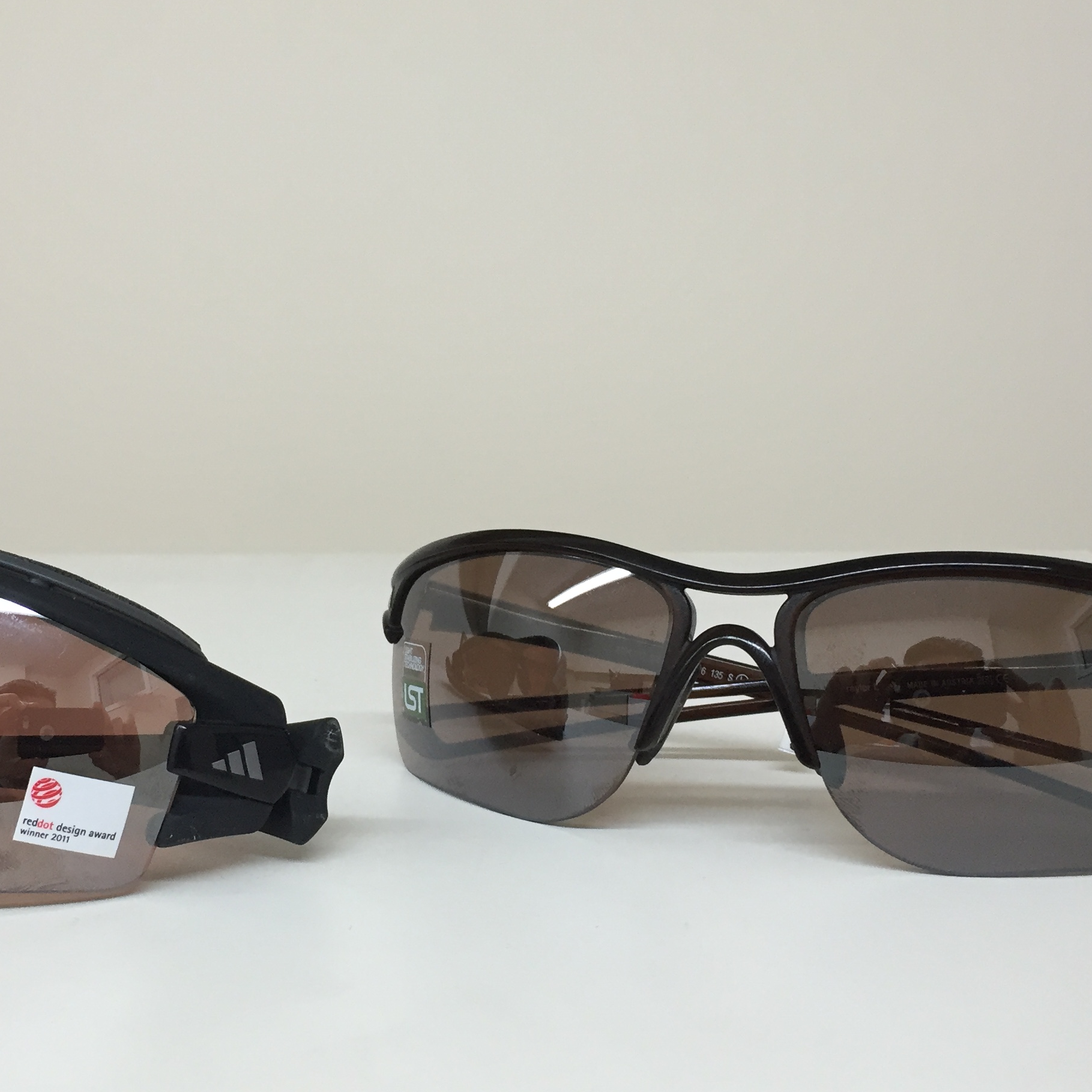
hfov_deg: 36.6
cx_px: 418
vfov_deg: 36.8
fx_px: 1642
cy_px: 531
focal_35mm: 46
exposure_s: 1/30
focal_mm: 4.15
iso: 32
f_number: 2.2
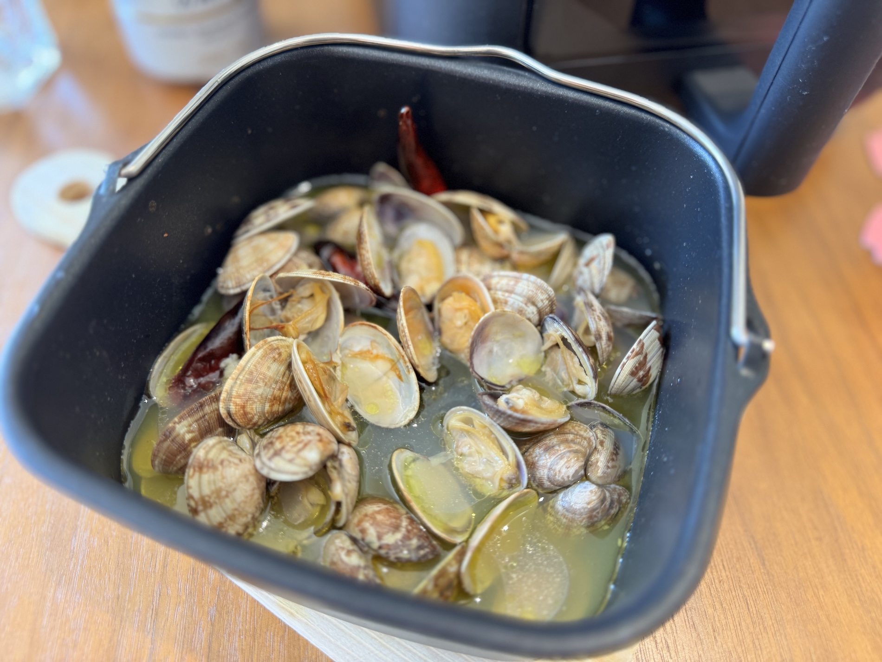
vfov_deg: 56.8
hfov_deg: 71.6
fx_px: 612
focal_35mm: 24
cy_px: 331
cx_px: 441
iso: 125
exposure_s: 1/121
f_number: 1.78
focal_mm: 6.76
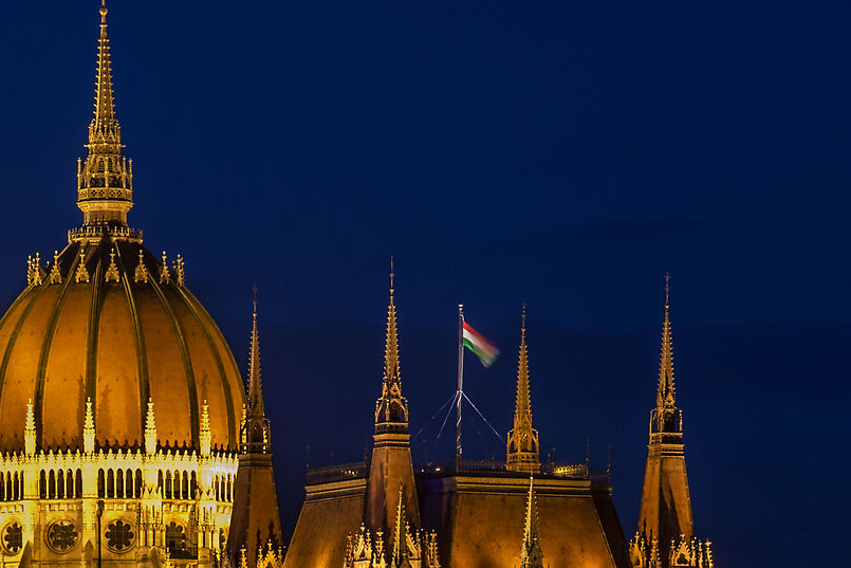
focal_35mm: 313
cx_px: 235
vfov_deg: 4.4
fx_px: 7400
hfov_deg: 6.6
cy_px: 755
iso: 50
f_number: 8
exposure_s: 8
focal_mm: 105
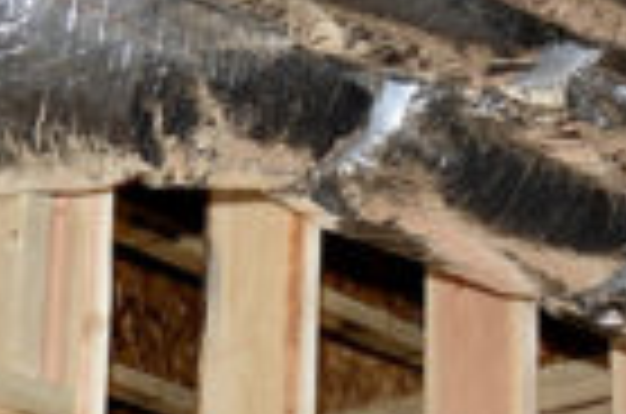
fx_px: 2811
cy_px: -135
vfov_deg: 8.3
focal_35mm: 162
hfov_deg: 12.4
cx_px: 723
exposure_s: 1/80
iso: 320
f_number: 5.6
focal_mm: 24
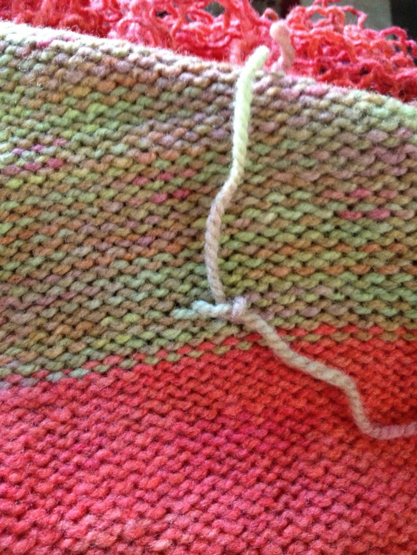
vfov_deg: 52.6
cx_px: 208
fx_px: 562
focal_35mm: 35
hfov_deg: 40.7
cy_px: 278
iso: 500
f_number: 2.4
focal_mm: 4.28
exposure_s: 1/15
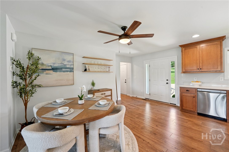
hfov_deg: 104.3
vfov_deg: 81.2
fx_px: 89
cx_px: 114
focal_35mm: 14
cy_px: 76
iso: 320
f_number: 8
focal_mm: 14
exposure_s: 1/13
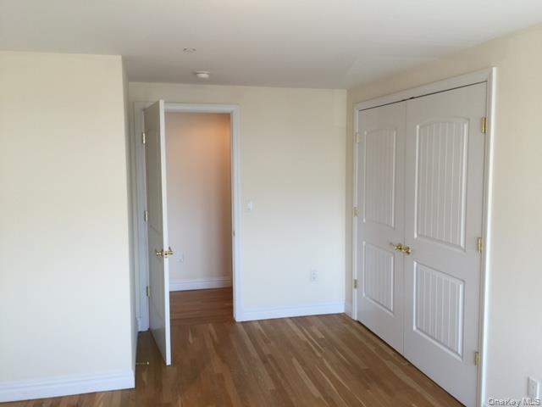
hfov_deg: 61.7
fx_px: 454
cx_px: 271
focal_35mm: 29
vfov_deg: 48.2
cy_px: 204
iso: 32
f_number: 2.2
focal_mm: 4.15
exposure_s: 1/40
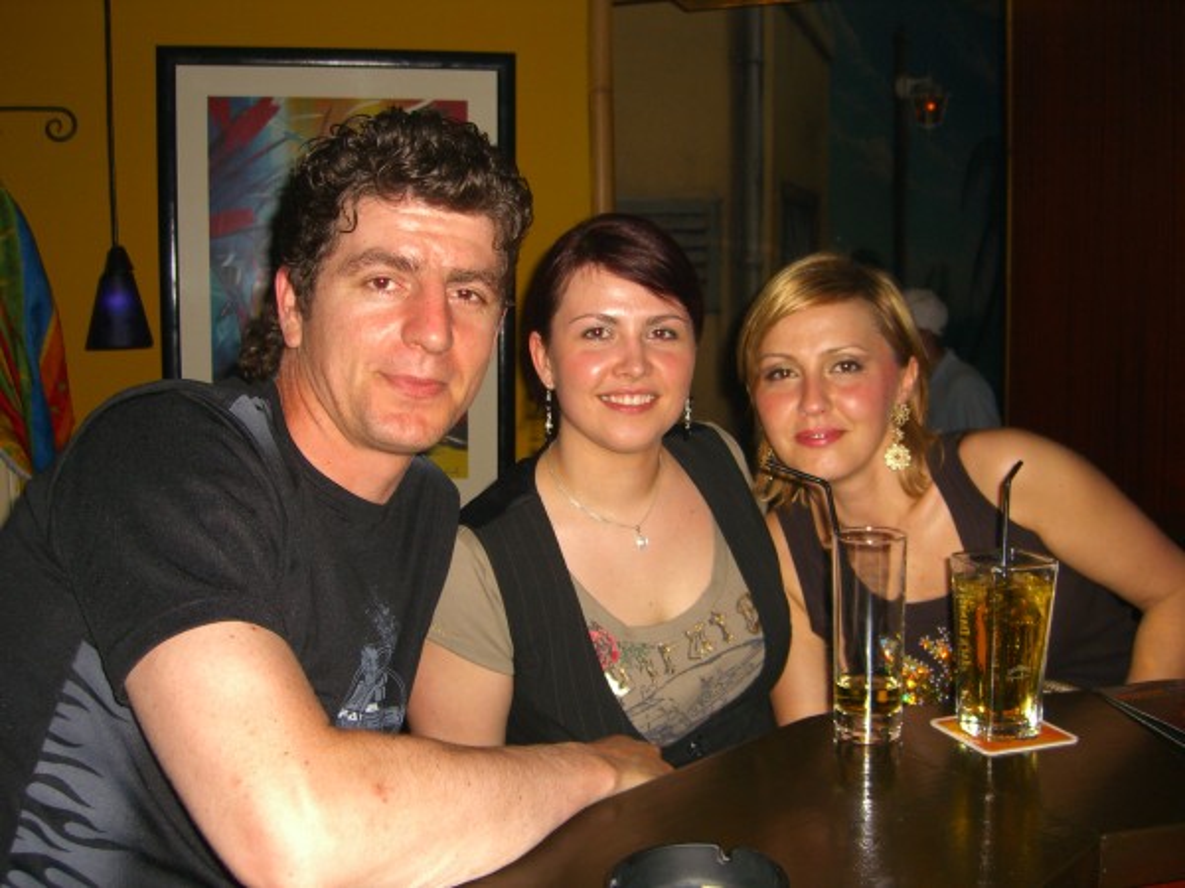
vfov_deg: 37.7
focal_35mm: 38
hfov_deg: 49.0
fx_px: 1301
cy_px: 444
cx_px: 592
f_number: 2.8
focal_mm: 7.9
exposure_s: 1/60
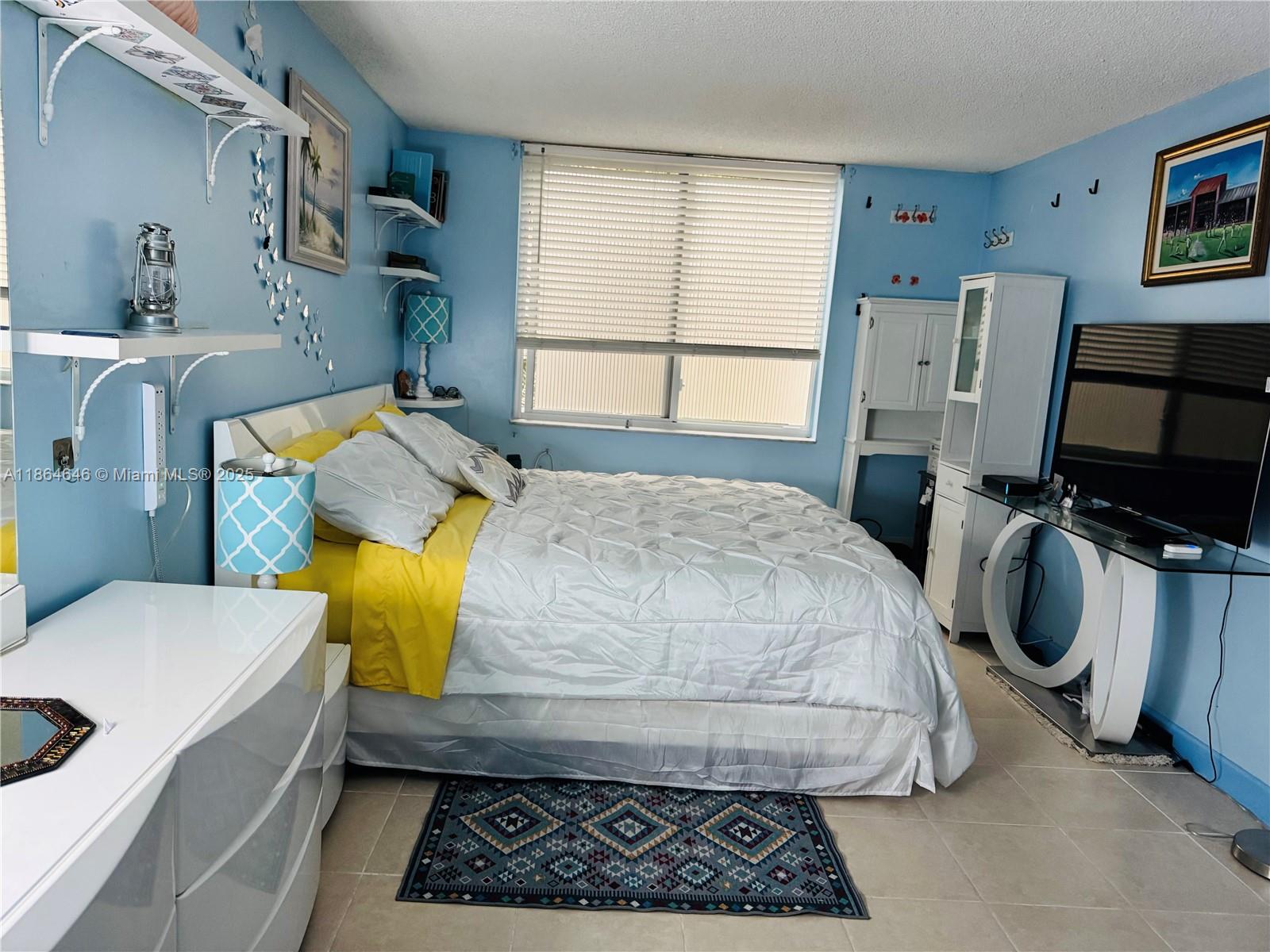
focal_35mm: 24
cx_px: 635
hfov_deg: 71.6
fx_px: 881
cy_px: 476
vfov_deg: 56.8
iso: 640
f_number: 1.78
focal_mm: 6.76
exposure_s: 1/60
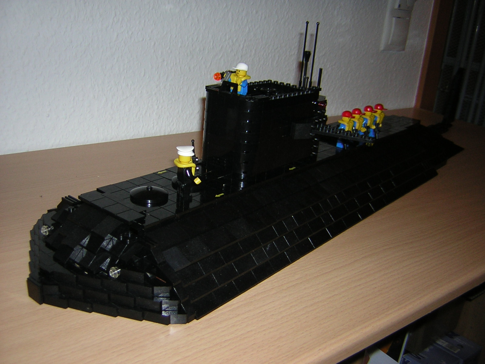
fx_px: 504
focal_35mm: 36
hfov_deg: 51.4
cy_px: 182
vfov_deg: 39.7
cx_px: 242
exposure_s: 1/60.1
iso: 50
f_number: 2.6
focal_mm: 4.7
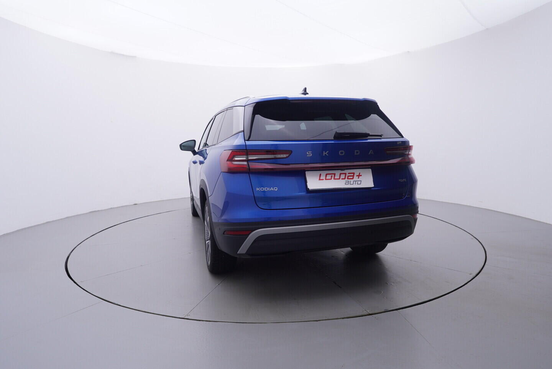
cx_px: 276
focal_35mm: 22
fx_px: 345
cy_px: 184
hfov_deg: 77.3
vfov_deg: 56.2
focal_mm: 15
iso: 200
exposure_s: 1/80
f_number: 5
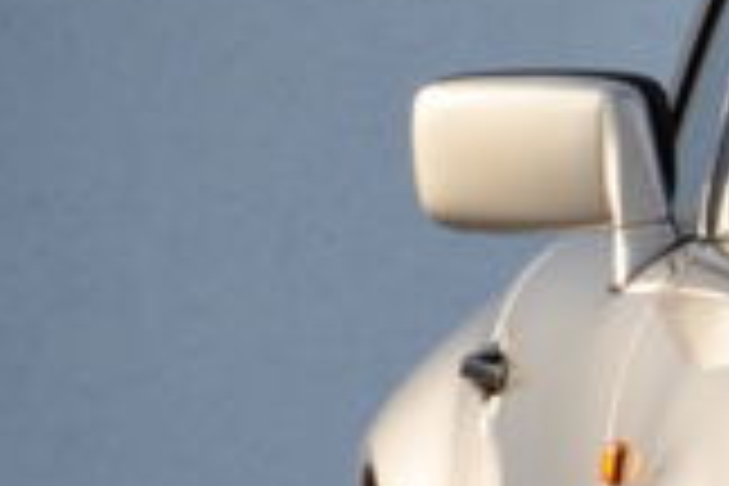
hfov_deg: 1.3
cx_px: 1710
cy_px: 612
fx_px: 31689
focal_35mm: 1565
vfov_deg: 0.9
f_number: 6.3
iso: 500
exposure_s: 1/320
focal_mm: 220
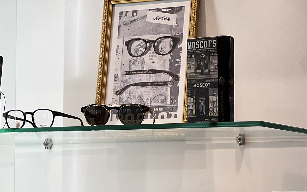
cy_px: 193
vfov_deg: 9.2
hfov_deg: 14.7
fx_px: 1188
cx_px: 166
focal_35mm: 142
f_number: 2.8
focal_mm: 9
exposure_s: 1/120
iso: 100
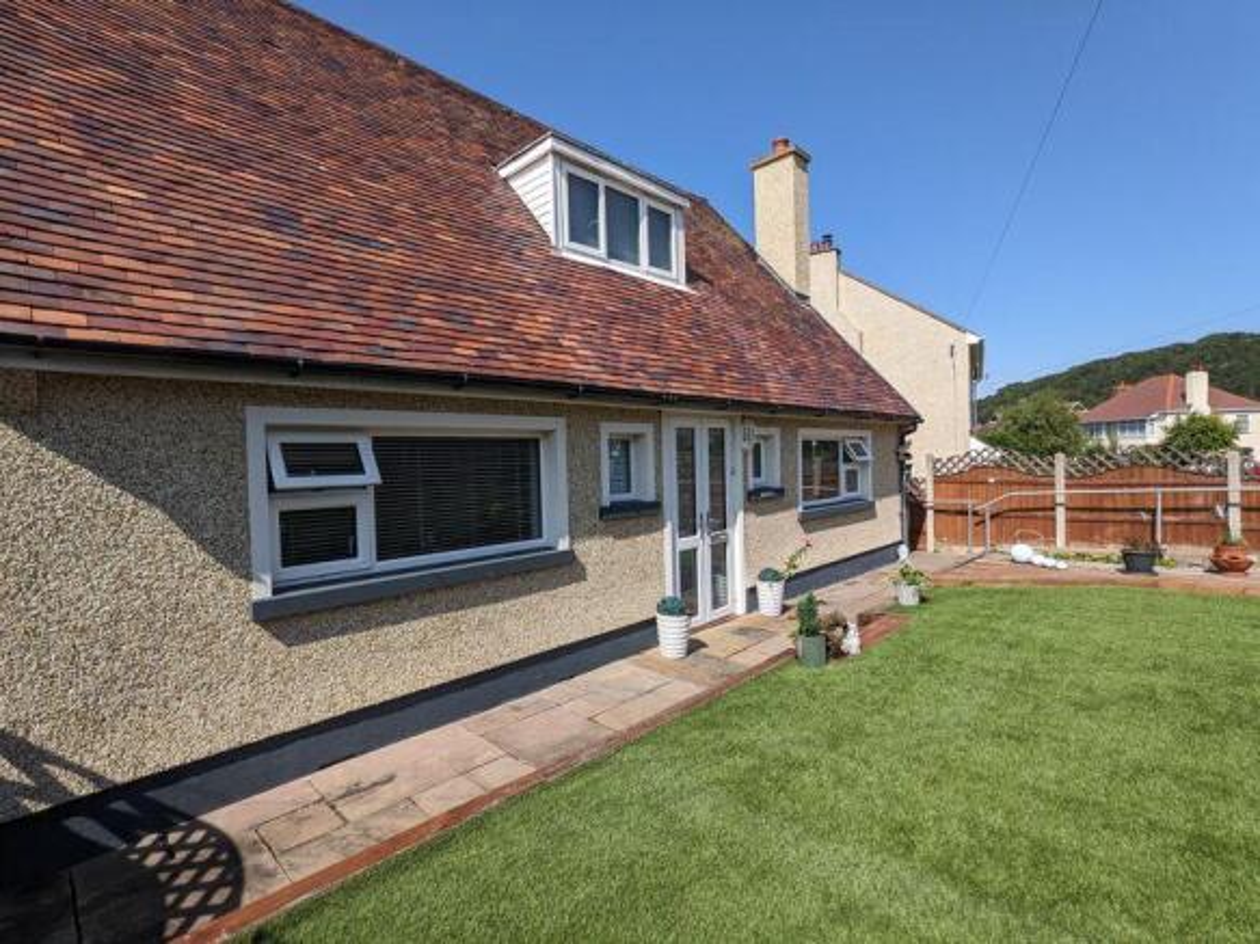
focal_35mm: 16
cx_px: 630
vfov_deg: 78.1
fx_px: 582
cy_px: 472
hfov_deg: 94.5
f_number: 2.2
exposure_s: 1/1524
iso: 35
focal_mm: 2.22
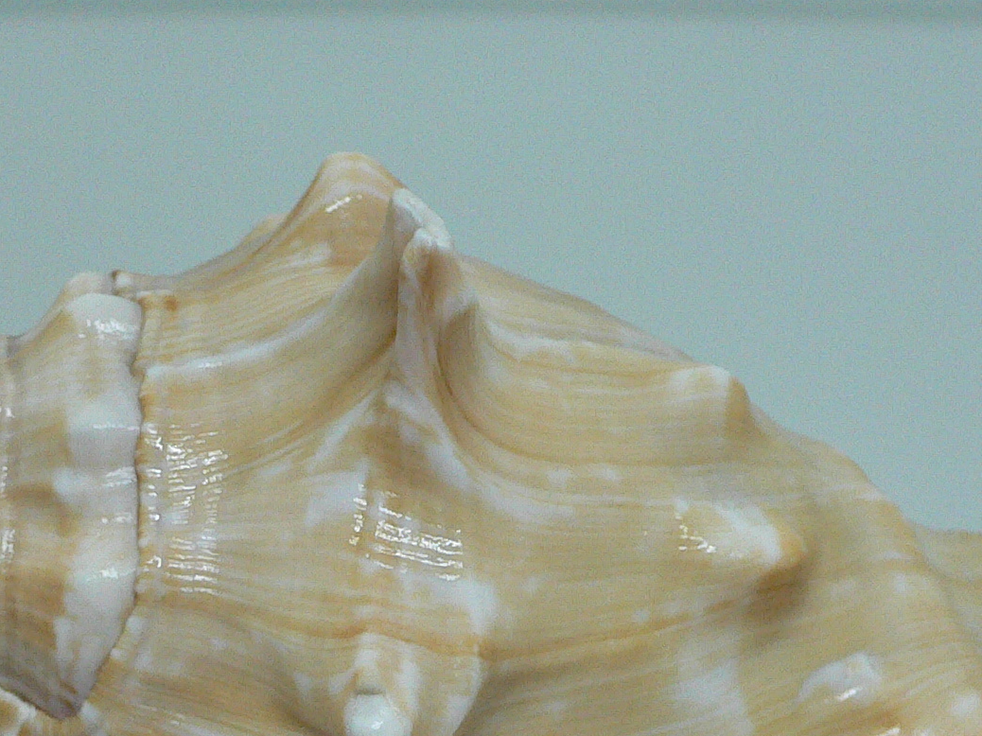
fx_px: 1929
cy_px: 671
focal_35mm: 68
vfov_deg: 21.1
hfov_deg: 28.5
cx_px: 407
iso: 200
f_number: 2.8
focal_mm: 4.6
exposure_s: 1/60
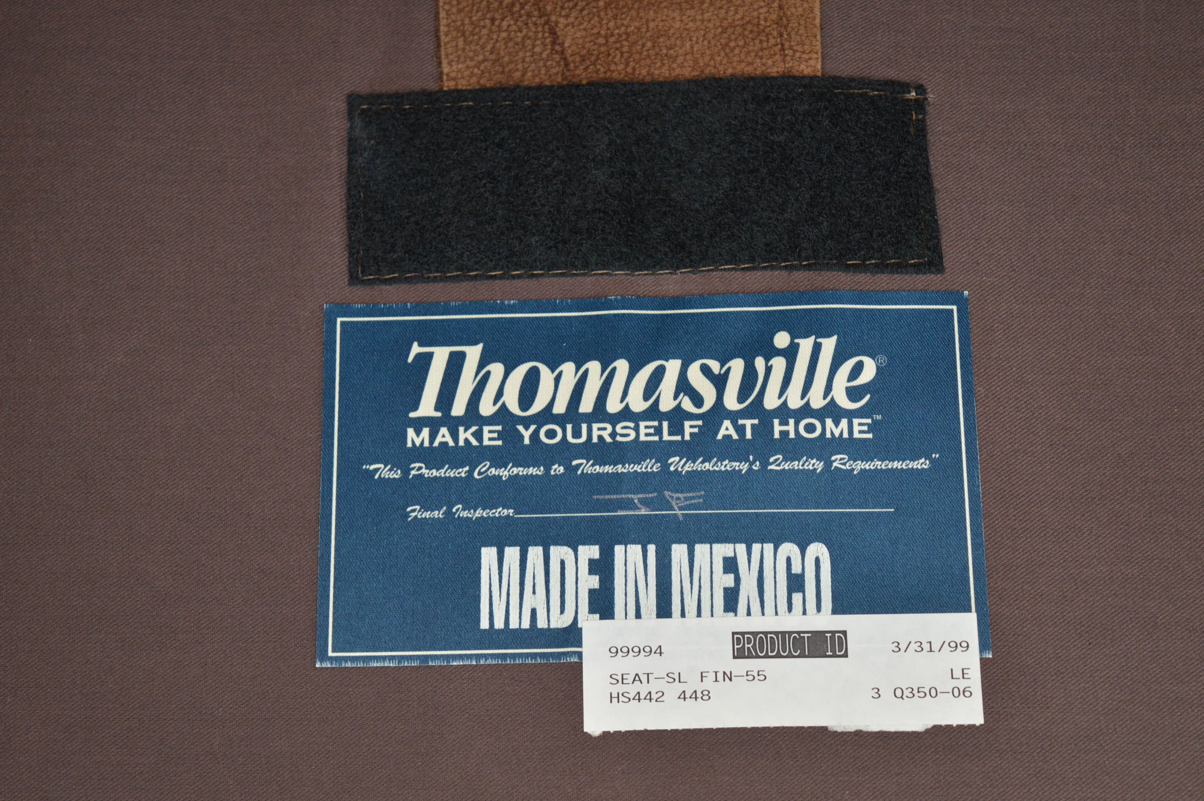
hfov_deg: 24.6
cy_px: 400
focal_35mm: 82
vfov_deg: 16.5
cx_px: 602
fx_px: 2757
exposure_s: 1/80
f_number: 6.3
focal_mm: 55
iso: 800
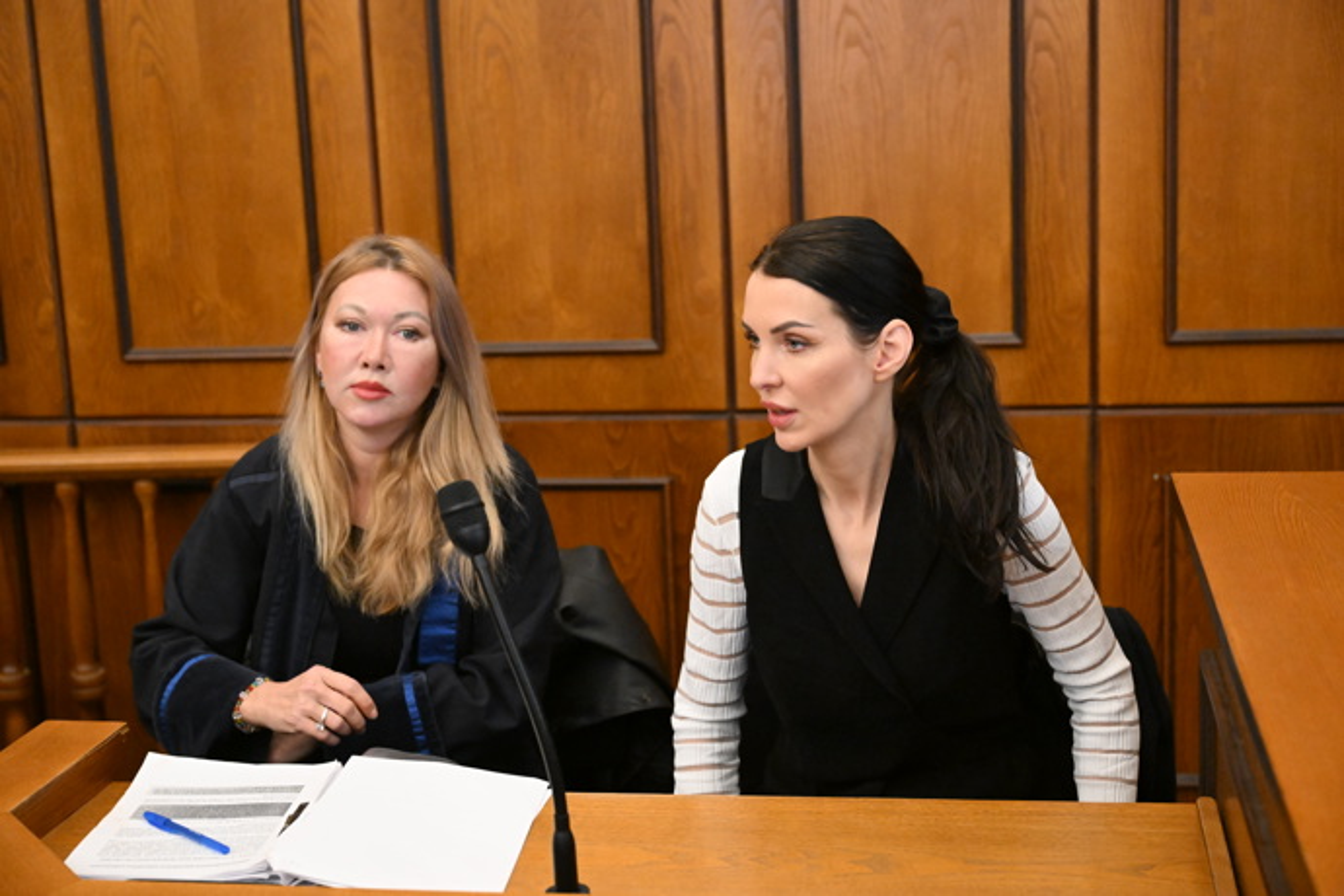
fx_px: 1979
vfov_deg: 25.5
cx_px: 672
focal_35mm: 53
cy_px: 448
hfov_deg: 37.5
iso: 10000
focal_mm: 53
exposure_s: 1/800
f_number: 3.5
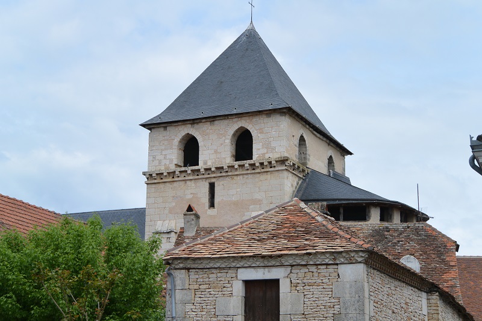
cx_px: 241
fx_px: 1031
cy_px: 160
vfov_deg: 17.7
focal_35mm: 77
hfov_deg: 26.3
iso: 160
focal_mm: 28.7
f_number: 5.6
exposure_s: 1/1000
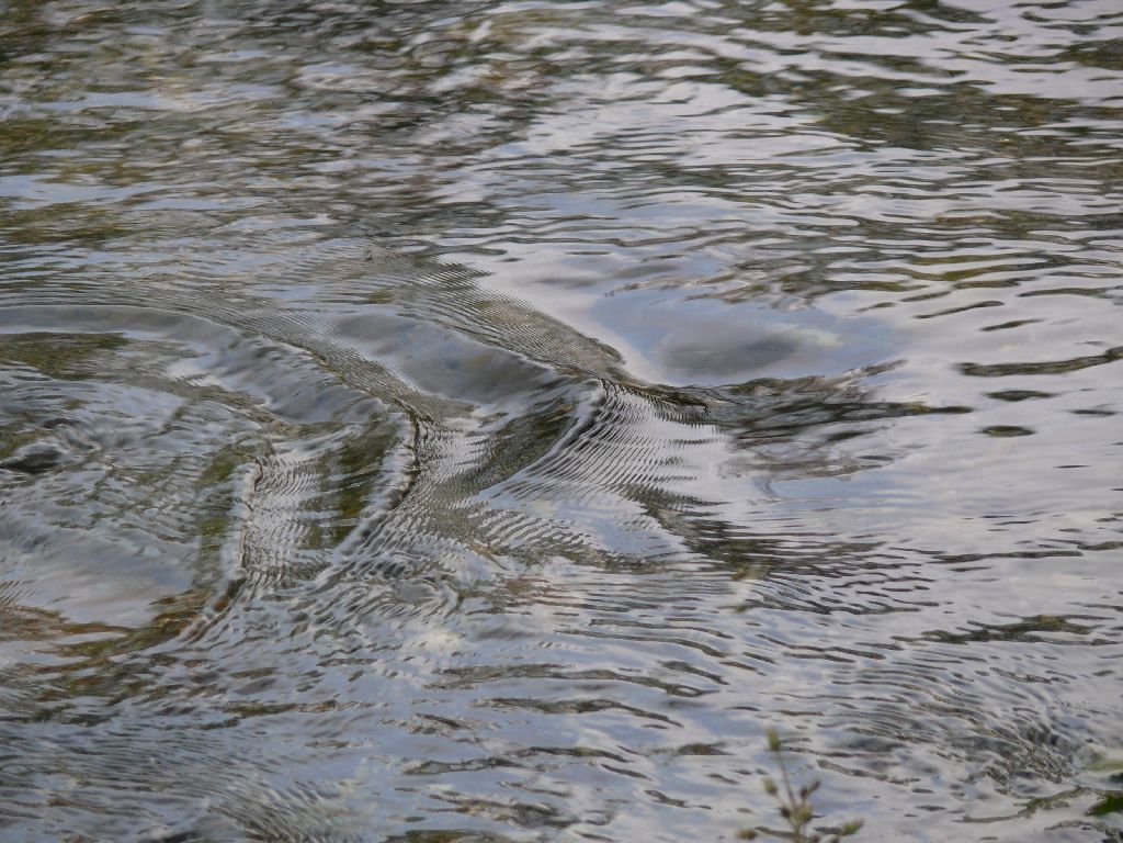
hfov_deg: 7.3
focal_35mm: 270
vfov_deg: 5.5
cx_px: 562
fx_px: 8759
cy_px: 422
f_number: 3.6
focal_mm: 57
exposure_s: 1/100
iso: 100
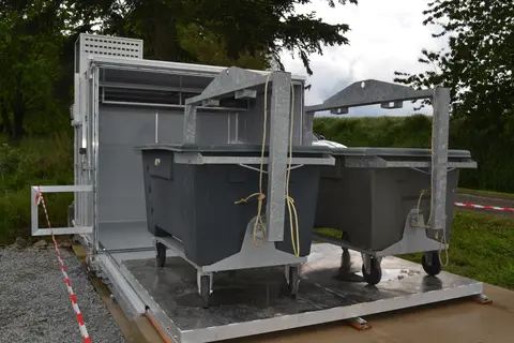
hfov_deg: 57.2
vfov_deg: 40.0
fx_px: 471
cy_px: 172
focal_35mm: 33
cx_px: 257
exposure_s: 1/200
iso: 100
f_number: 7.1
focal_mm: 22
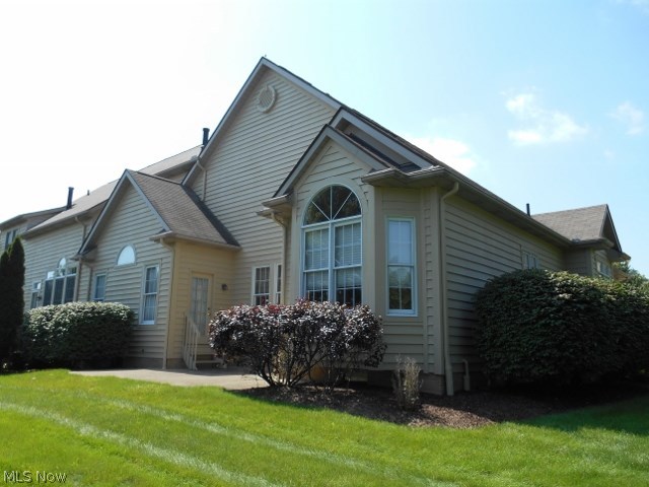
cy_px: 244
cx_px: 324
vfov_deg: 53.1
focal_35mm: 26
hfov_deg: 67.3
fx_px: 487
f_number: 3.4
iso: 80
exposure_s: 1/500
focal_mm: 4.7
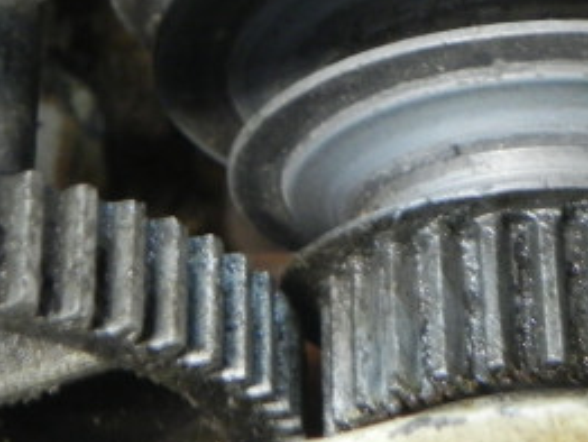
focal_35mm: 114
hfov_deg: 17.2
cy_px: 48
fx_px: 1938
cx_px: 259
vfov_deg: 12.9
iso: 400
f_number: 3.2
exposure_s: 1/6
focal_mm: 7.3
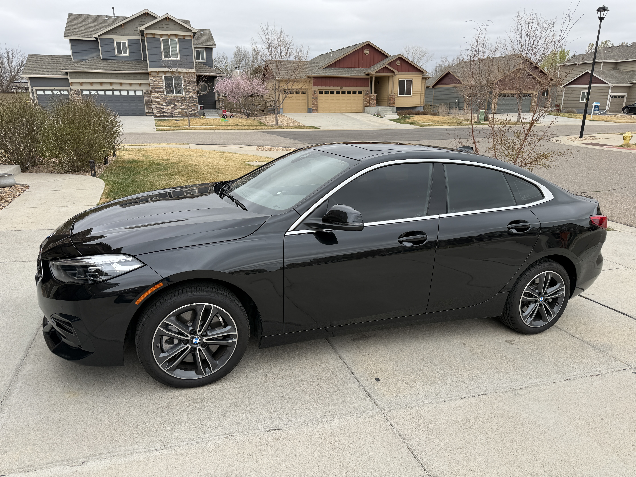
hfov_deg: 71.6
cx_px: 318
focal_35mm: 24
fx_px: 441
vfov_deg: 56.8
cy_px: 238
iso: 80
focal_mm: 6.76
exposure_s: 1/1901
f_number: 1.78
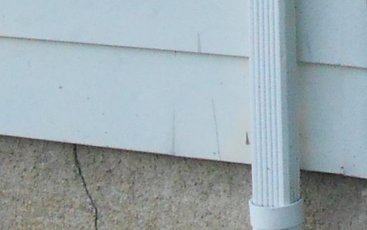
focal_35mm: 175
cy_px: -283
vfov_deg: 7.1
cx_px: 424
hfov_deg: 11.7
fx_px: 1751
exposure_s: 1/125
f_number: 3.8
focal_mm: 5.3
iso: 400
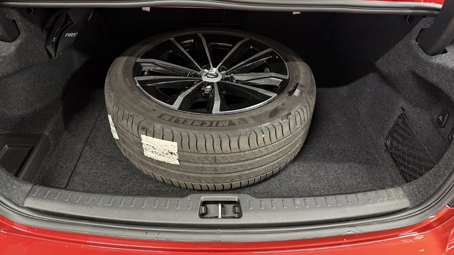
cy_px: 93
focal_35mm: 27
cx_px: 223
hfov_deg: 69.9
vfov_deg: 42.5
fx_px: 325
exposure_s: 1/60
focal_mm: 6.76
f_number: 1.78
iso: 400
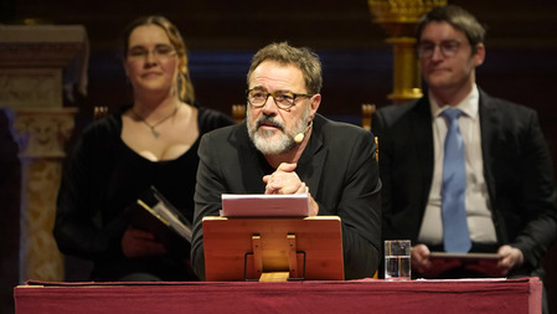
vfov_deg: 1.9
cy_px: 158
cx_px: 278
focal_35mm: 631
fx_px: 9323
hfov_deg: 3.4
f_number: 6.3
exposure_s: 1/125
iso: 5000
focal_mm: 600
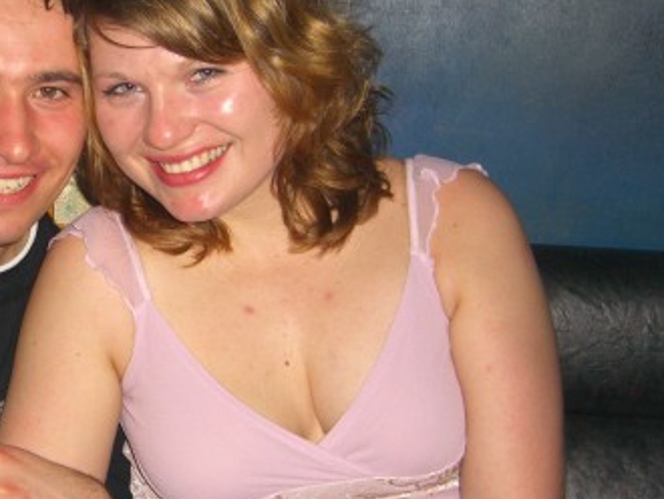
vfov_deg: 21.3
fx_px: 1325
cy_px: 237
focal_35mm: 69
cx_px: 97
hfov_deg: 27.4
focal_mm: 7.9
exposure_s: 1/60
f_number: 2.8
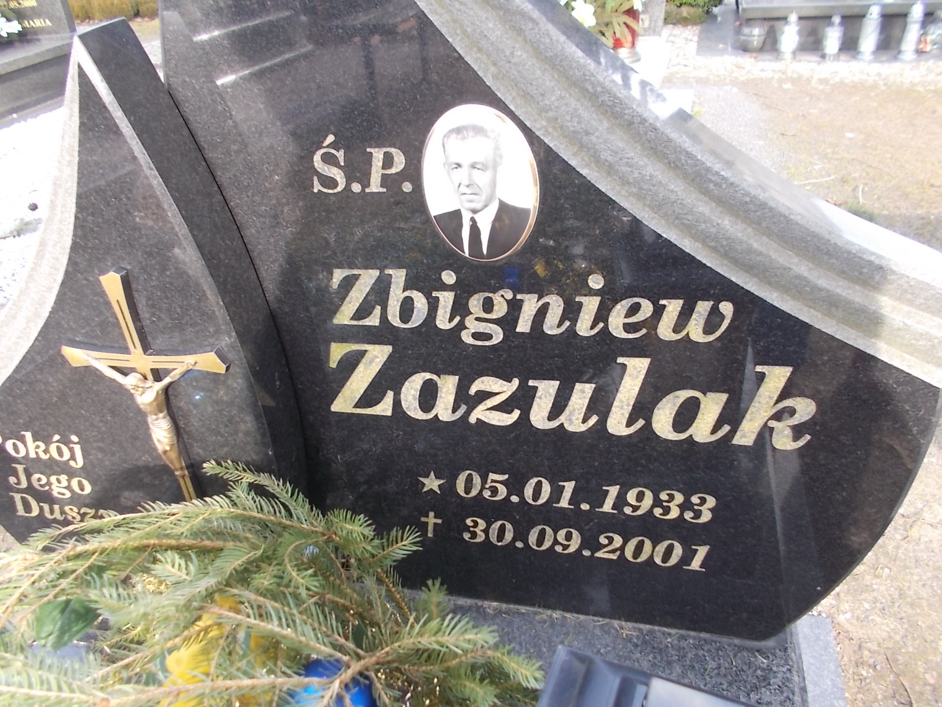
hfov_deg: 67.3
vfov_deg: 53.1
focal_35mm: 26
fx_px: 708
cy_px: 354
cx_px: 471
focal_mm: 4.6
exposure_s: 1/80
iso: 80
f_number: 3.2
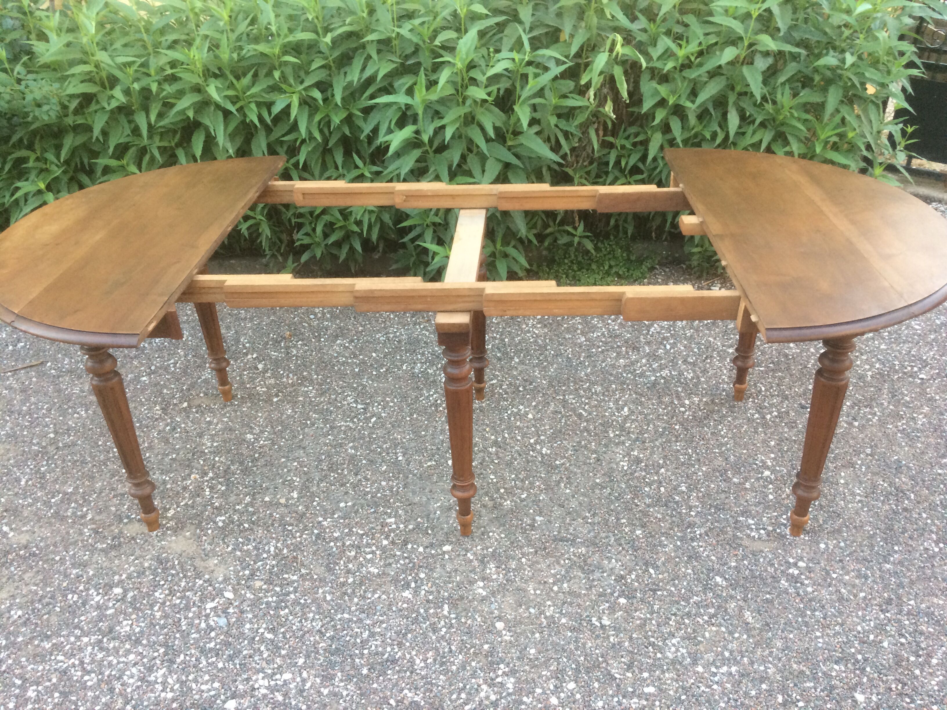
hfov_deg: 61.7
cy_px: 355
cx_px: 474
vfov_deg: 48.2
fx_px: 793
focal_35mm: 29
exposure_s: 1/33
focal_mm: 4.15
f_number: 2.2
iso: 80
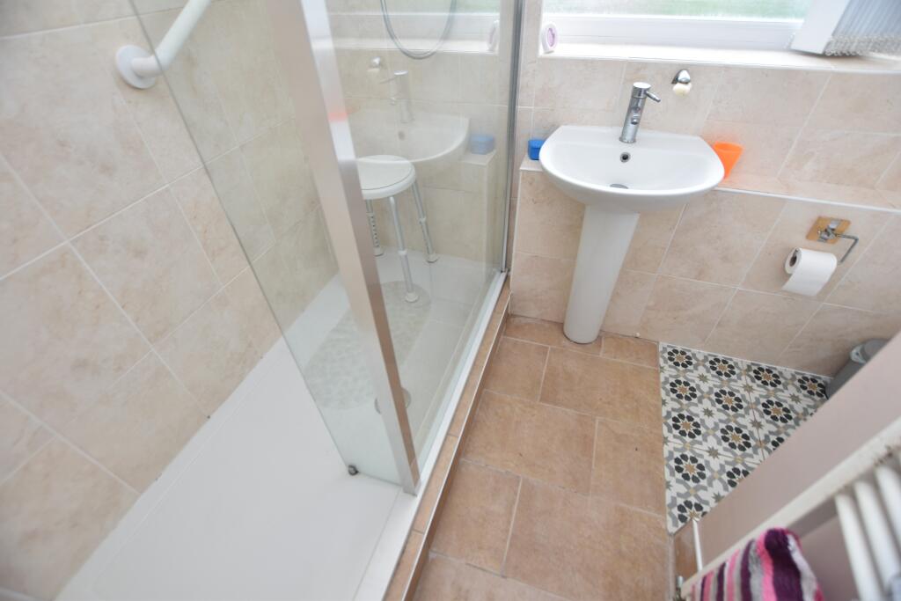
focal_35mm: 15
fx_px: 375
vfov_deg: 77.3
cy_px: 300
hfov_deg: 100.4
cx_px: 450
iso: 100
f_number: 3.5
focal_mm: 10
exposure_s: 1/40
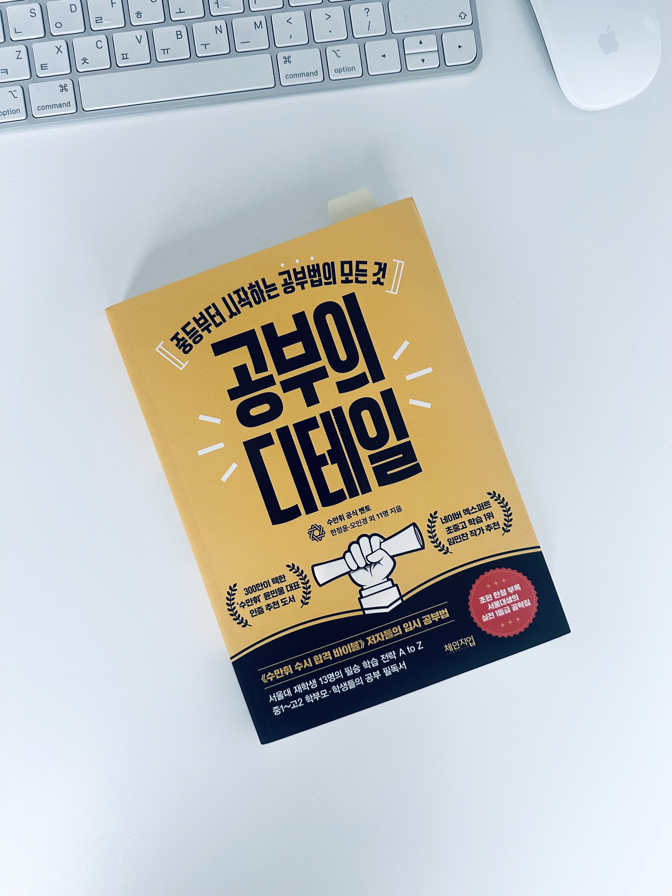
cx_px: 336
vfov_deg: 71.6
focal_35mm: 24
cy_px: 448
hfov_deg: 56.8
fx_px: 621
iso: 250
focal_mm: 6.86
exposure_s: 1/83
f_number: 1.78
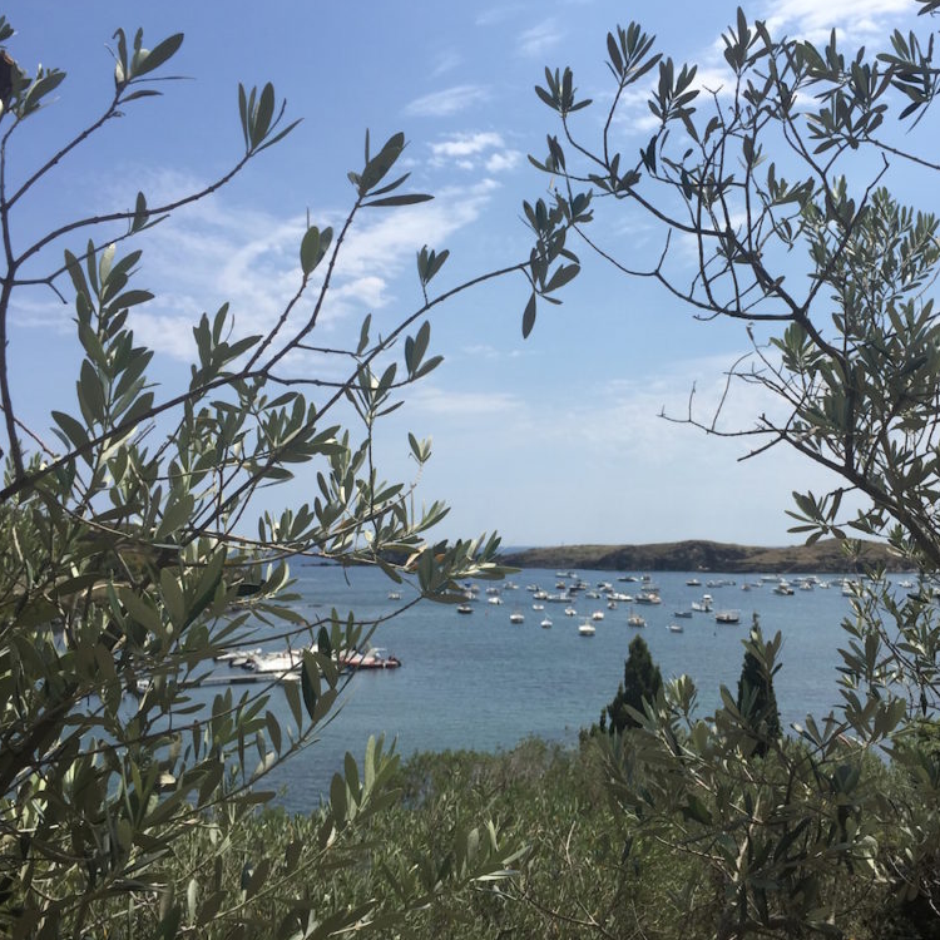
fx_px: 1075
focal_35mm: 35
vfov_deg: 47.2
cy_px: 469
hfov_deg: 46.7
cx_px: 595
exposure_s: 1/2639
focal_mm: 4.15
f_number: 2.2
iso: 32
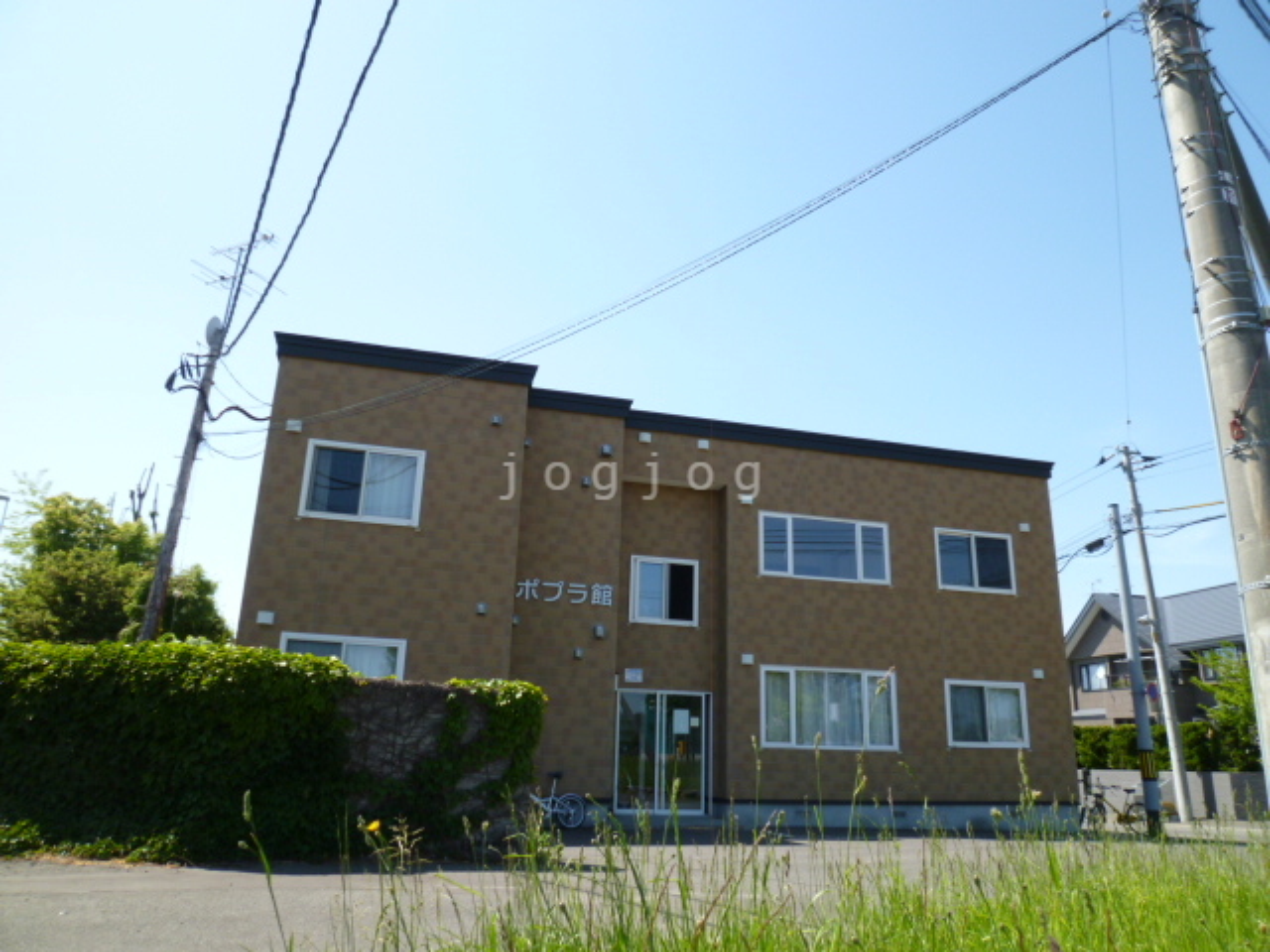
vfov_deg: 56.8
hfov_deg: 71.6
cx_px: 635
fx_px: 881
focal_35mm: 24
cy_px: 476
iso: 80
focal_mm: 4.3
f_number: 4
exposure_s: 1/400
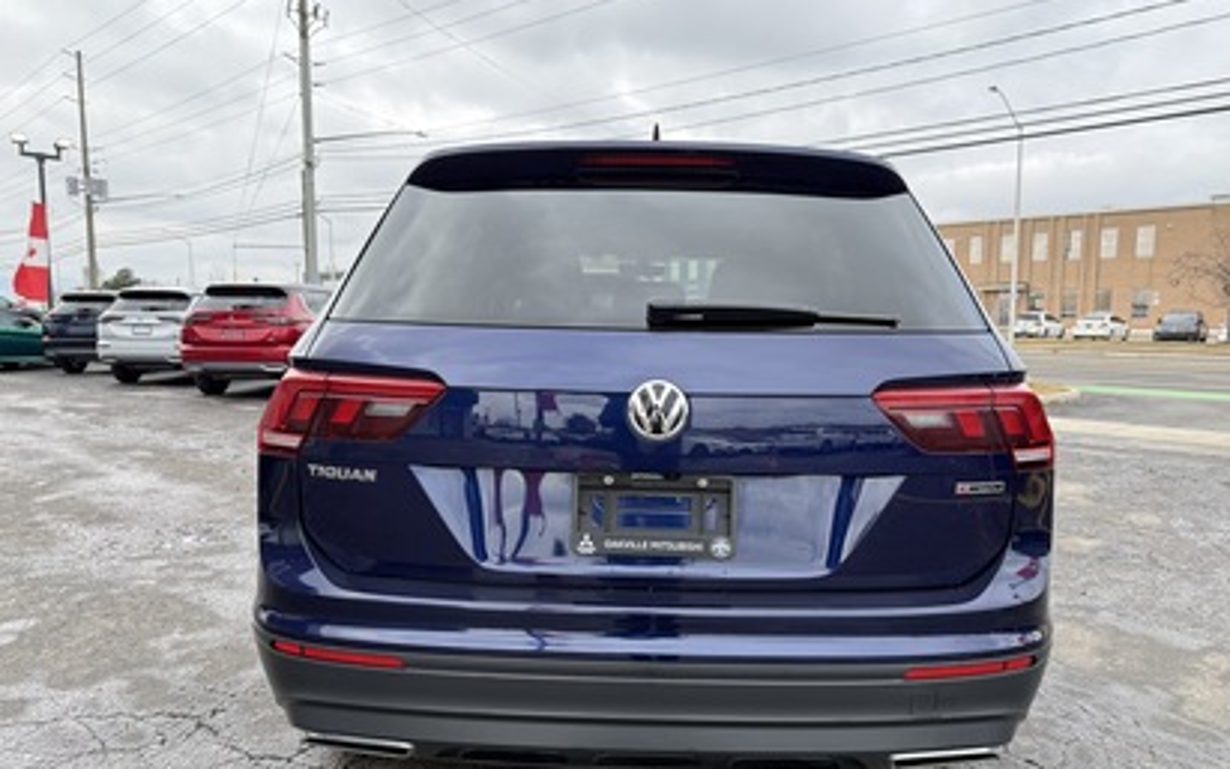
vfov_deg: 47.5
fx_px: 872
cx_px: 622
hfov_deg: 70.4
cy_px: 432
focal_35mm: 26
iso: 100
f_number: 1.78
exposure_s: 1/510
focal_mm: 6.76
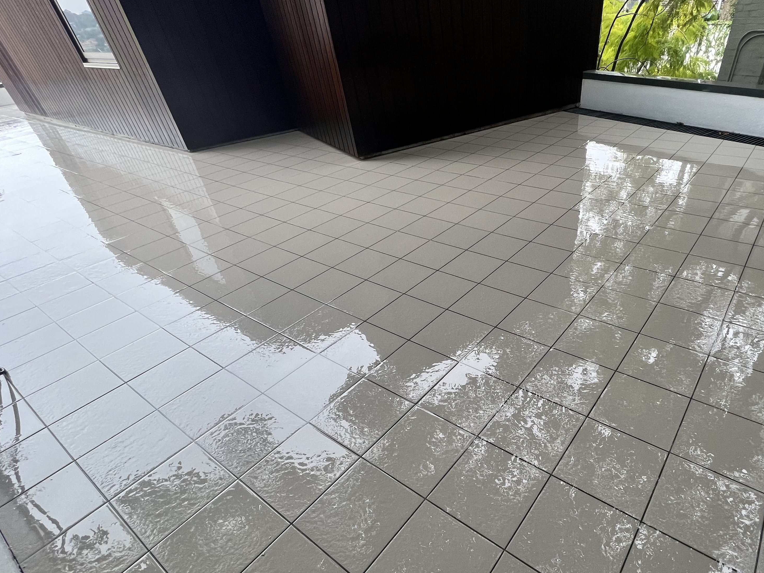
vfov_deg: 70.8
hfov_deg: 86.3
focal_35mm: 18
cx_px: 469
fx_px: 397
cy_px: 347
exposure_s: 1/99
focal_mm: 1.57
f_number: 1.8
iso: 64
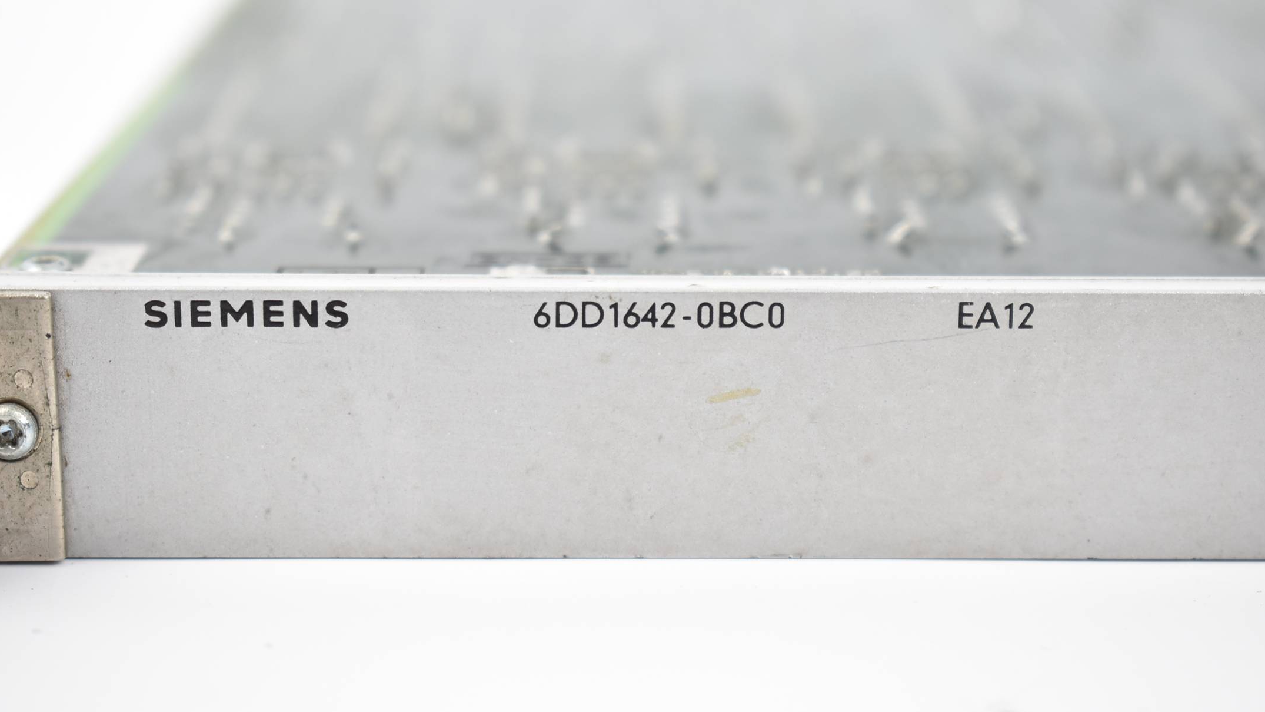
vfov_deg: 15.3
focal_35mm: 79
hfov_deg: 26.9
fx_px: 2650
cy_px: 322
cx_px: 633
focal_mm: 50
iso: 560
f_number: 5.6
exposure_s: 1/80
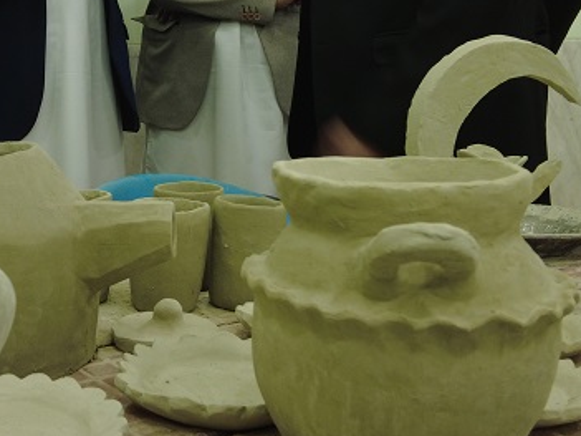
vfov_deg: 25.3
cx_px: 151
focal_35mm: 57
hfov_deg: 33.2
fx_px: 956
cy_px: 109
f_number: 1.8
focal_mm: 4.4
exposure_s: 1/20
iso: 100
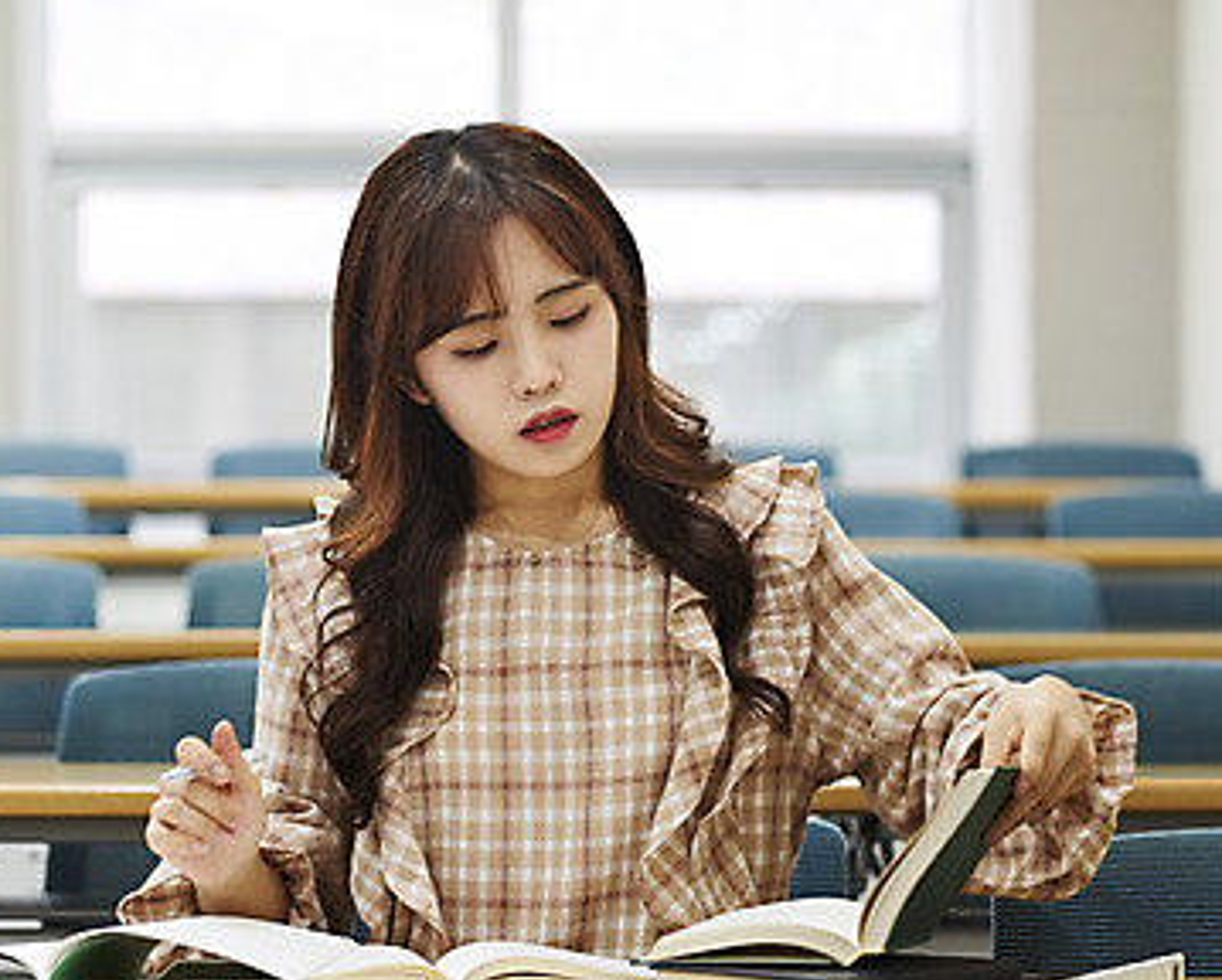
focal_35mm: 133
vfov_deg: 11.6
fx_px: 4815
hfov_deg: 14.4
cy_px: 436
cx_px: 403
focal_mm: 85
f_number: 2.8
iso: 1000
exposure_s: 1/160
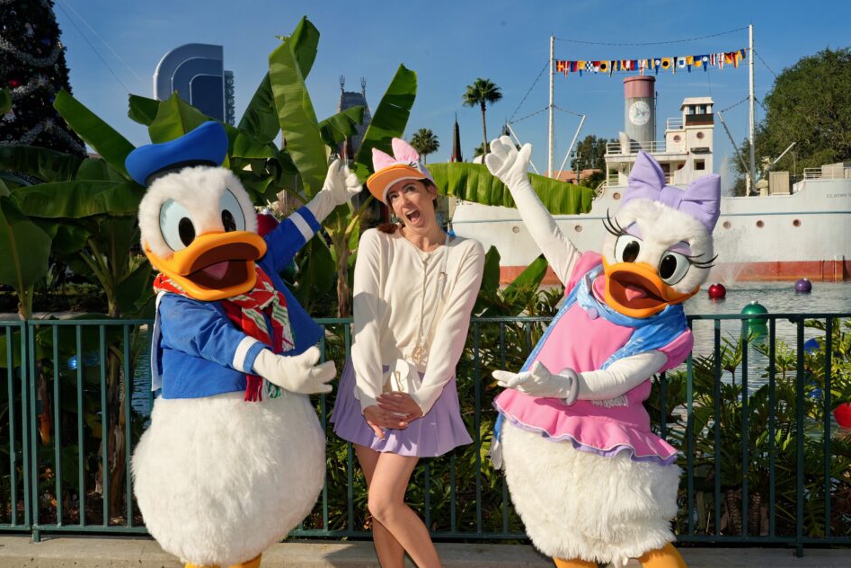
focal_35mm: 40
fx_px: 946
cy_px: 289
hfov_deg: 48.4
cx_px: 433
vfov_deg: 33.4
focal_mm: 37
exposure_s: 1/200
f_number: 16
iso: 200
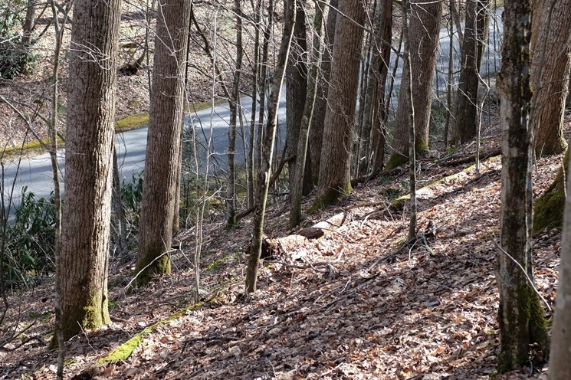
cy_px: 170
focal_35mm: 70
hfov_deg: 28.8
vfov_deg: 19.4
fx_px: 1110
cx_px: 235
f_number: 5
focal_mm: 32
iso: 200
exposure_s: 1/125
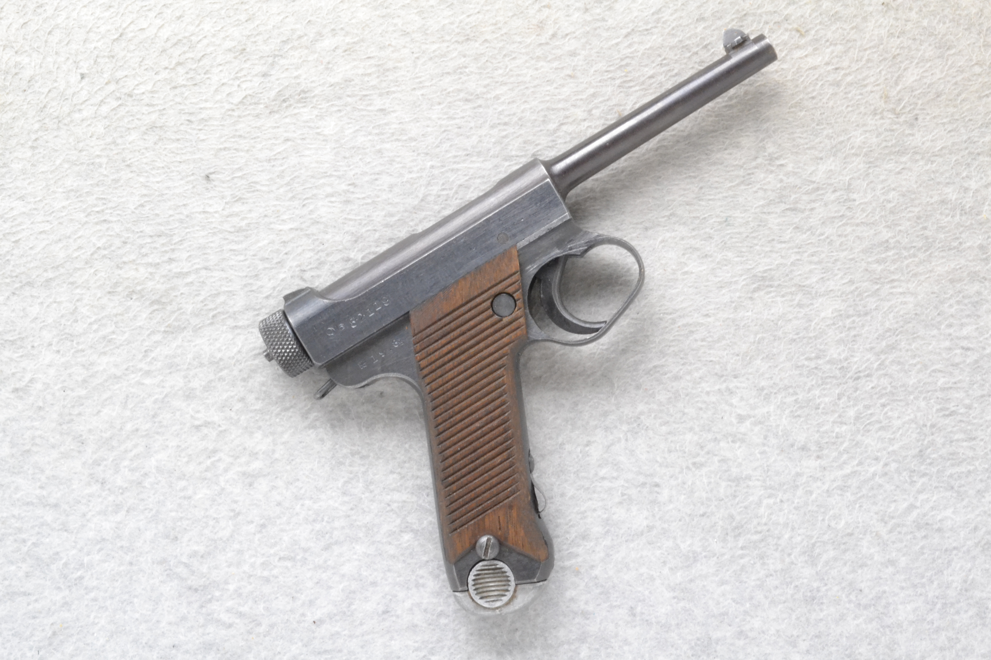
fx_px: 1652
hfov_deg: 33.4
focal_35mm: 60
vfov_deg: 22.6
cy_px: 330
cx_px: 496
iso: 3200
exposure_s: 1/60
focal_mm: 40
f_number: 20
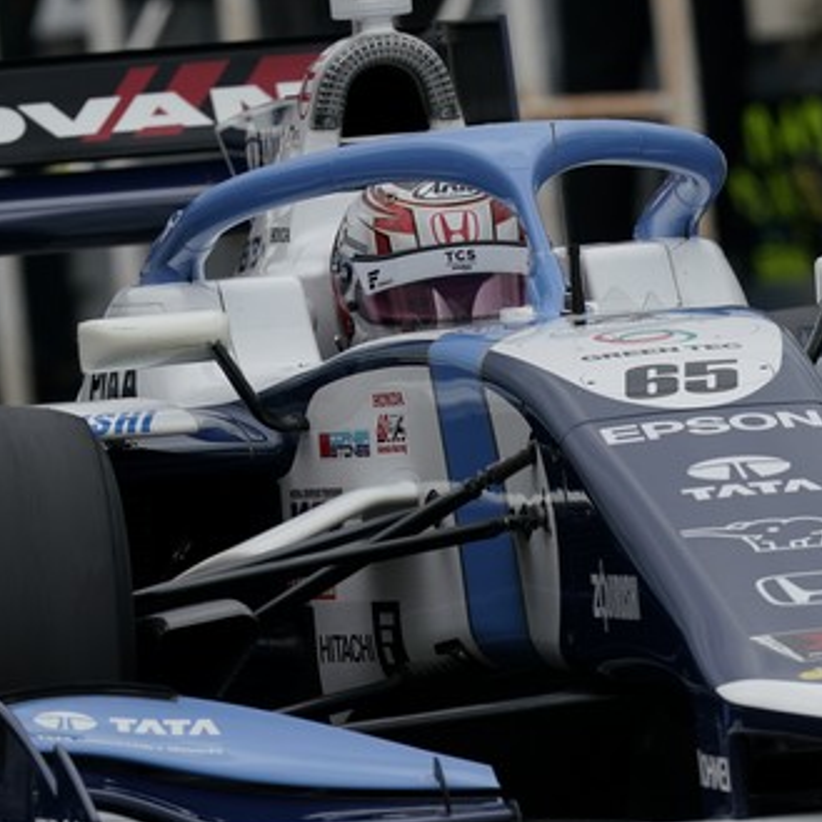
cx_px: 410
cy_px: 295
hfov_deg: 1.6
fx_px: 30009
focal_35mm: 1117
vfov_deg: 1.6
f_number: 8
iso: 200
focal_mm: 600
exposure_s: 1/500
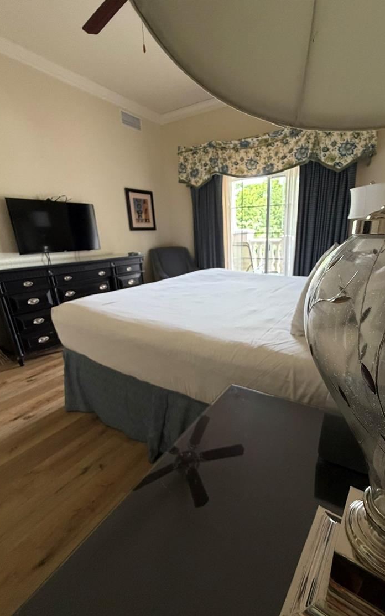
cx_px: 223
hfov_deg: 70.8
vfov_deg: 97.7
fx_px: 269
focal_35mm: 16
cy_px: 329
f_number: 2.2
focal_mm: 2.22
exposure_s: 1/83
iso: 320
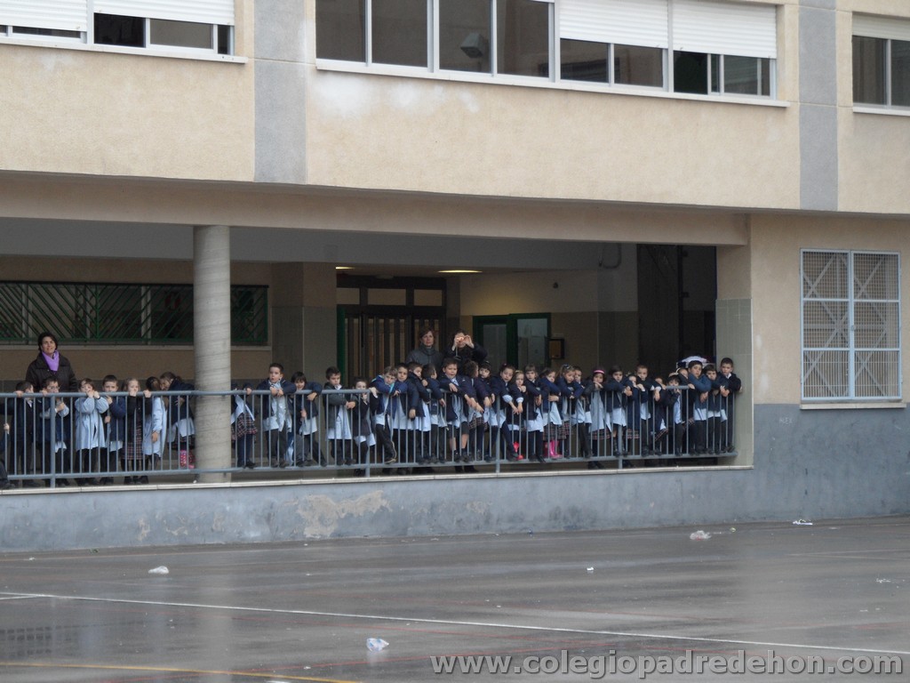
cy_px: 342
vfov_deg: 12.3
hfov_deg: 16.4
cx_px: 455
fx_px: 3155
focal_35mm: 120
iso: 100
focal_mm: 20
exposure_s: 1/60
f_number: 4.4
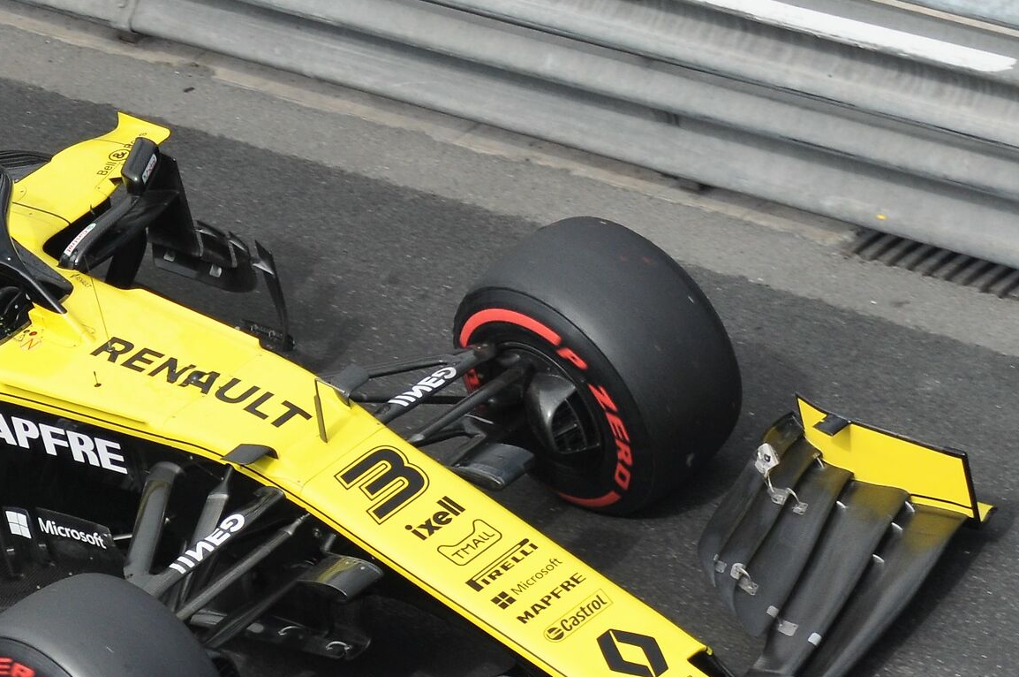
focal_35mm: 234
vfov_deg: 5.9
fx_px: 6615
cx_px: -34
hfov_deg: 8.7
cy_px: 352
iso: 400
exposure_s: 1/1600
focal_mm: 75
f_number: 6.3
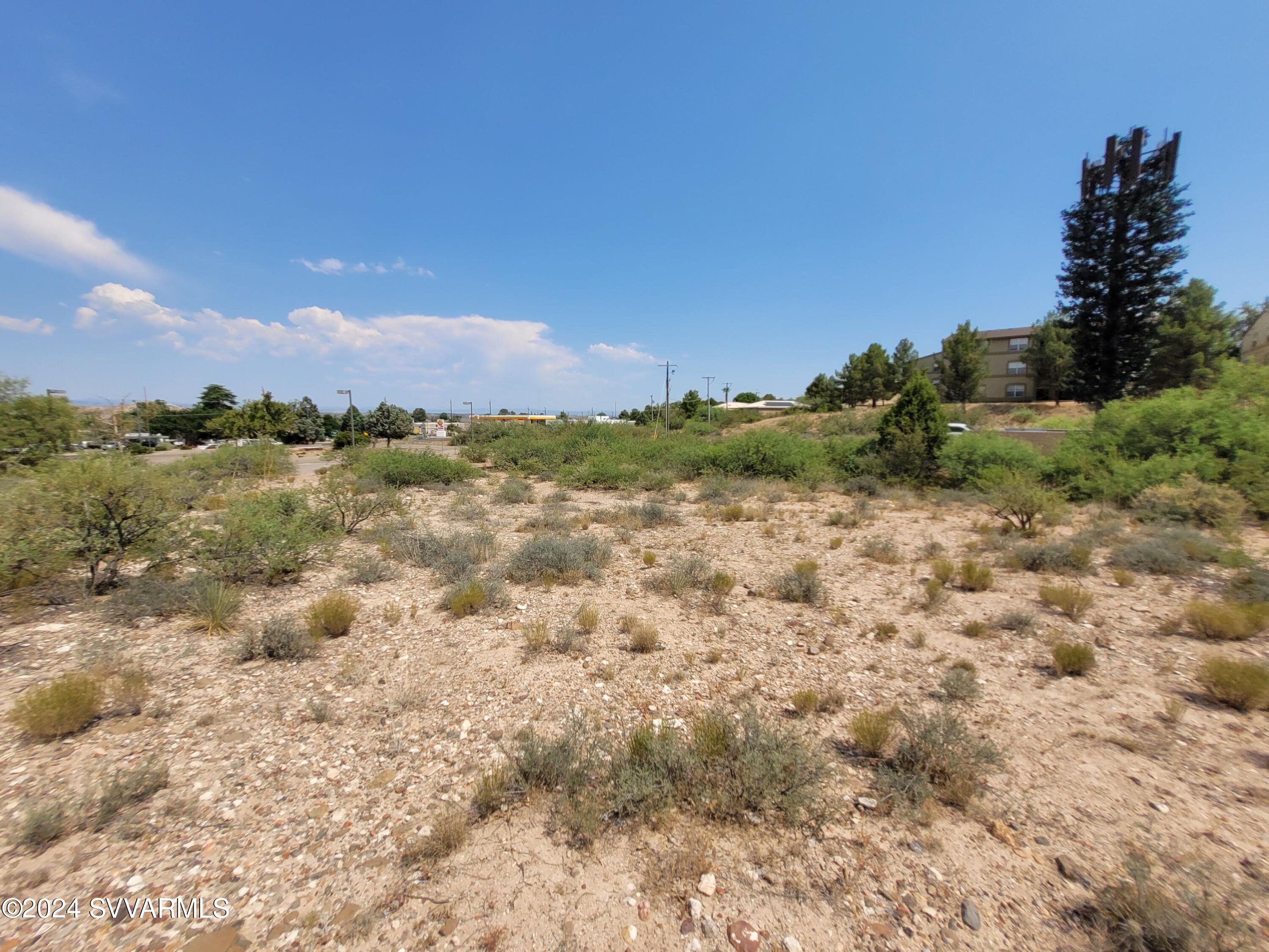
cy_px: 476
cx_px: 634
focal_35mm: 13
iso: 40
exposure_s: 1/2099
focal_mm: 1.74
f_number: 2.2
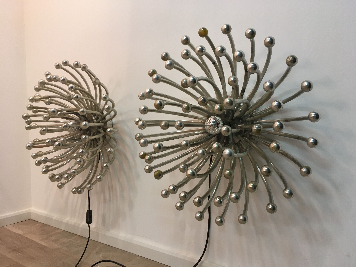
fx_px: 298
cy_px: 134
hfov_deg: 61.7
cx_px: 178
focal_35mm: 29
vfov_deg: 48.2
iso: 80
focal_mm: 4.15
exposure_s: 1/33
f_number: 2.2
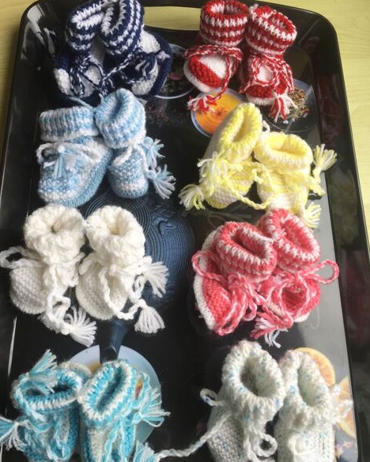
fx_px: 424
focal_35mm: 31
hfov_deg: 47.2
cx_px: 181
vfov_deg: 57.1
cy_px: 244
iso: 32
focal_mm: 4.15
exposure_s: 1/100
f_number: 2.2
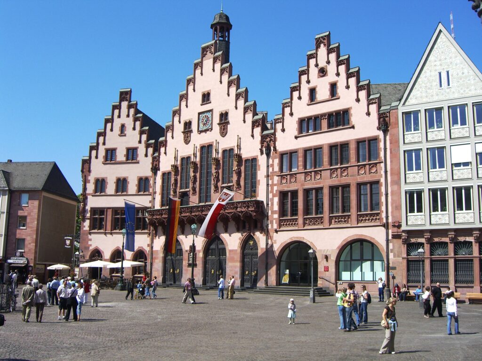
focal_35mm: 38
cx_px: 241
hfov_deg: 49.0
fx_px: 529
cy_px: 180
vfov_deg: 37.7
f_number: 8
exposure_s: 1/160
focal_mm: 7.9
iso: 50
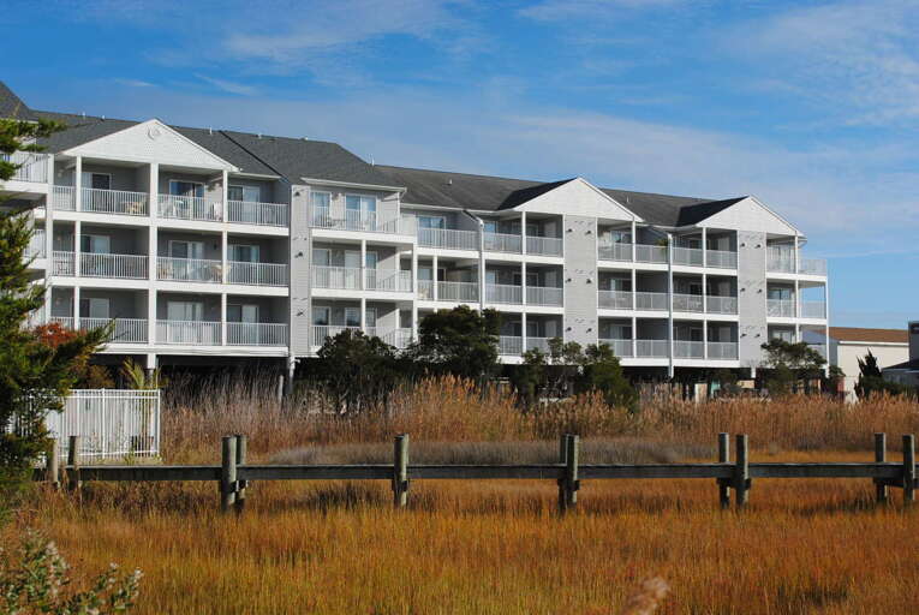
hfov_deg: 36.8
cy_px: 308
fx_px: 1380
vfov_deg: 25.1
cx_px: 460
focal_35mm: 54
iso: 100
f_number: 9
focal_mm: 36
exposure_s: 1/320
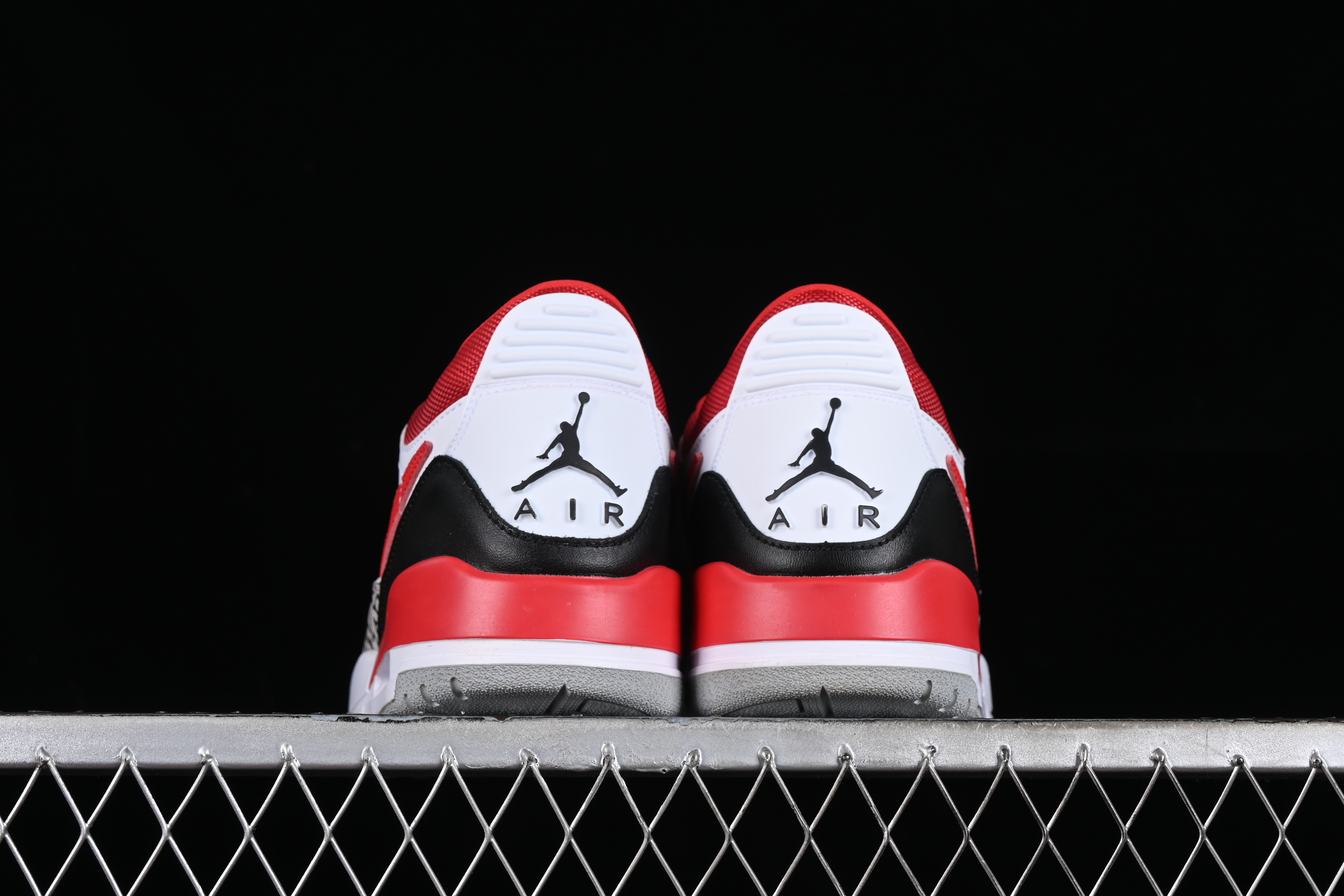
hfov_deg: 27.0
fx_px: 2800
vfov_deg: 18.2
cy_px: 448
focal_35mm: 75
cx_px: 672
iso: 160
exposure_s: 1/80
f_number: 8
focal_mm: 50
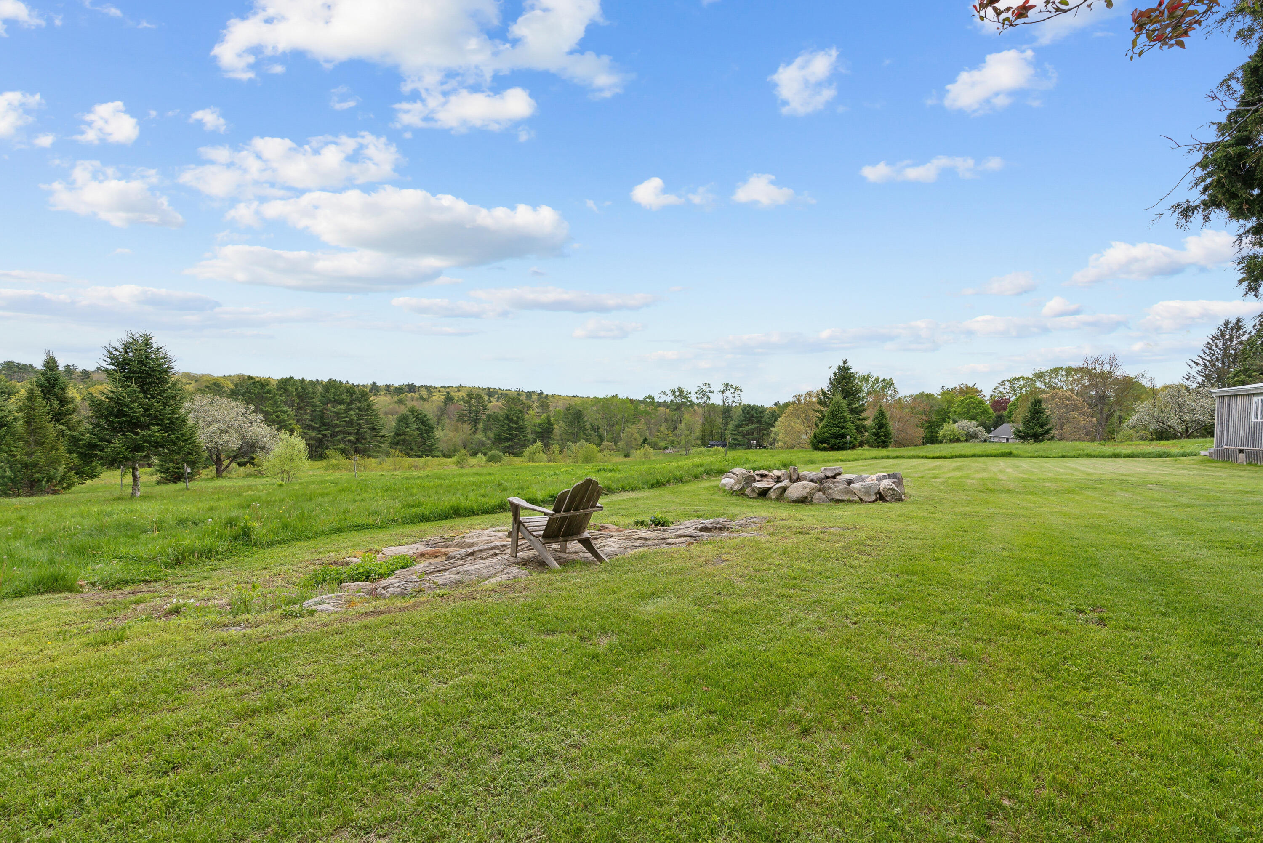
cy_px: 422
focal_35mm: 16
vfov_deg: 73.8
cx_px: 632
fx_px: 562
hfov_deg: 96.7
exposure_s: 1/500
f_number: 7.1
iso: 320
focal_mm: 16
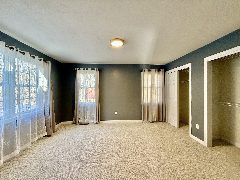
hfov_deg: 102.1
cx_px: 120
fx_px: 97
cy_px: 90
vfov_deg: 85.7
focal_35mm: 14
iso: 250
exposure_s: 1/120
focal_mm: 2.22
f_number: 2.2
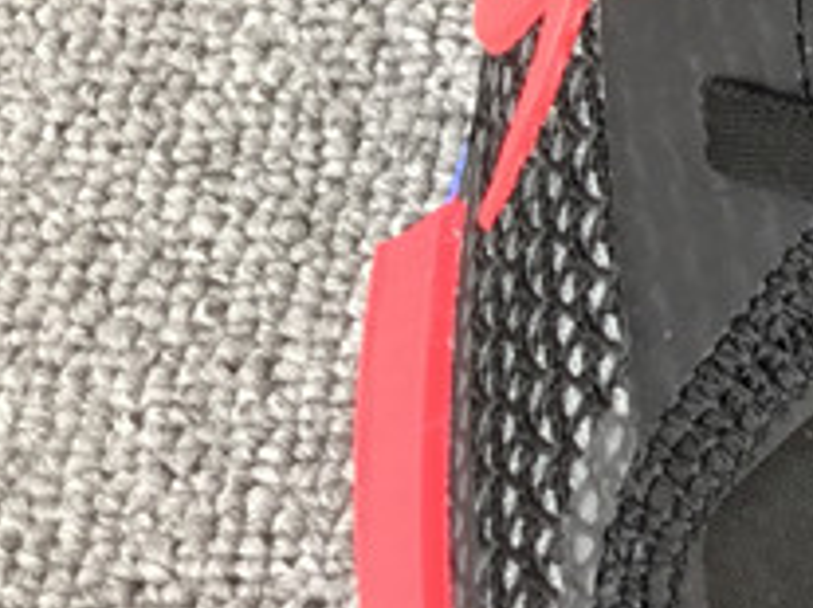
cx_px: 1705
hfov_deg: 12.6
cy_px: -430
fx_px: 3169
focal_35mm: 135
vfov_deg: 10.4
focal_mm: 3.3
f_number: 2.4
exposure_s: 1/50
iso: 25
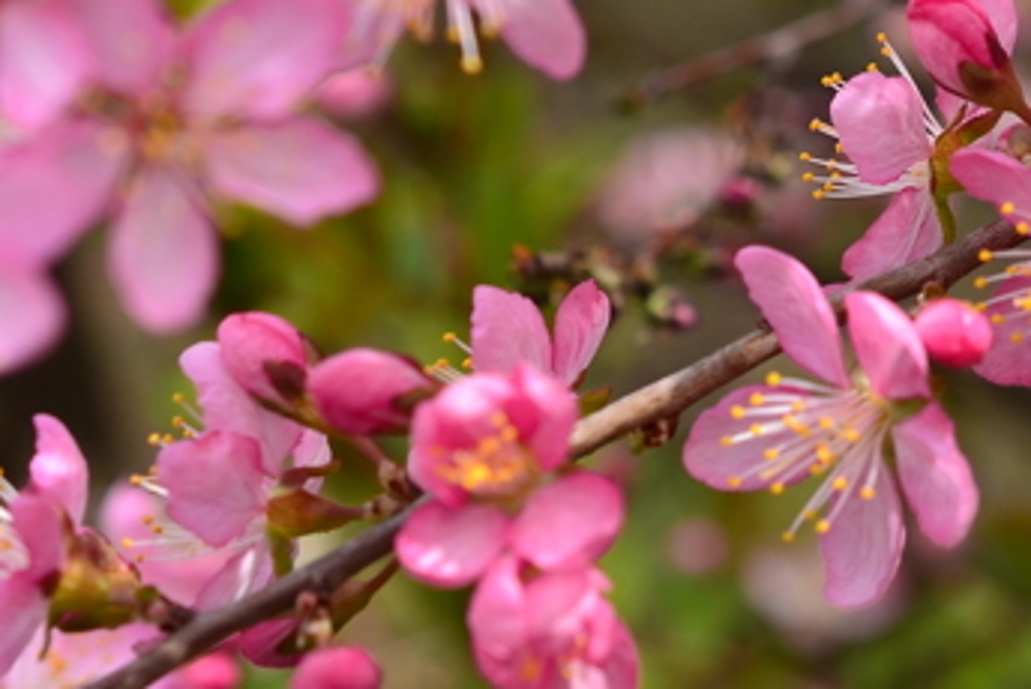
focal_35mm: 178
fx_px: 5102
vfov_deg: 7.6
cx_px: 1340
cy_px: -243
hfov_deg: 11.3
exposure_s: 1/200
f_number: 5.6
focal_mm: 40
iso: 100
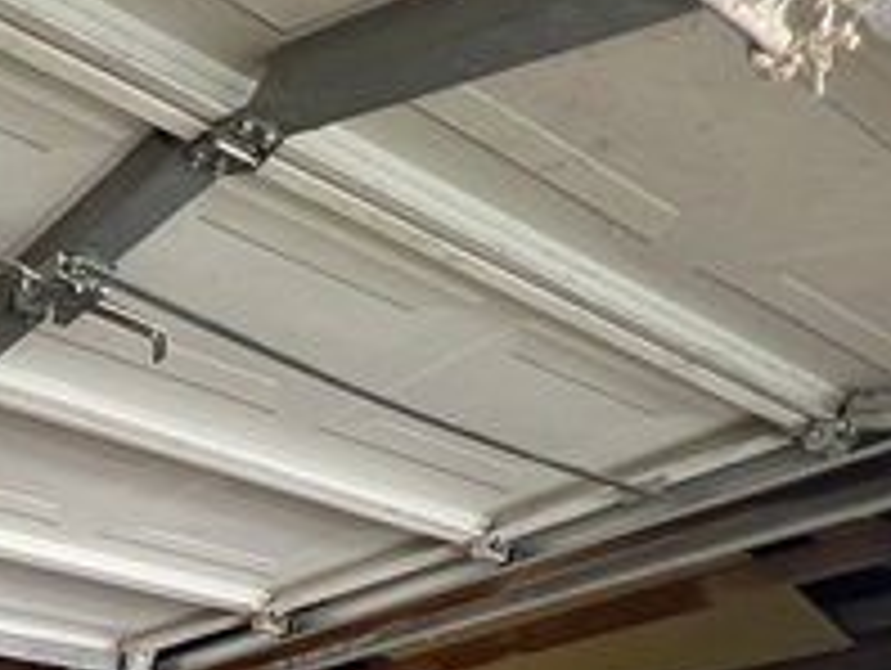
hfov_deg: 36.9
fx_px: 1082
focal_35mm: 42
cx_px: -112
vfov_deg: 26.2
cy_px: 980
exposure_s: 1/60
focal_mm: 1.57
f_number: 1.8
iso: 320
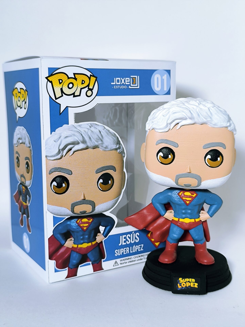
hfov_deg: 31.5
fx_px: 434
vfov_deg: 41.2
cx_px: 122
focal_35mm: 46
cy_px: 164
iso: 320
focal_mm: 6.14
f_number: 1.65
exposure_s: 1/100
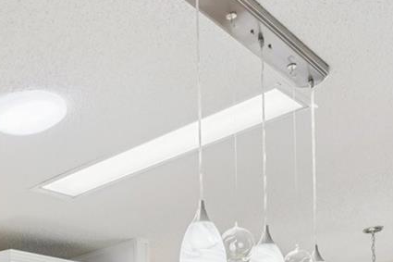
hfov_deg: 29.2
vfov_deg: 19.1
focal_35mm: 64
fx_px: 698
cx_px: -7
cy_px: 371
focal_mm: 17
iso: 400
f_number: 9
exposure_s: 1/25
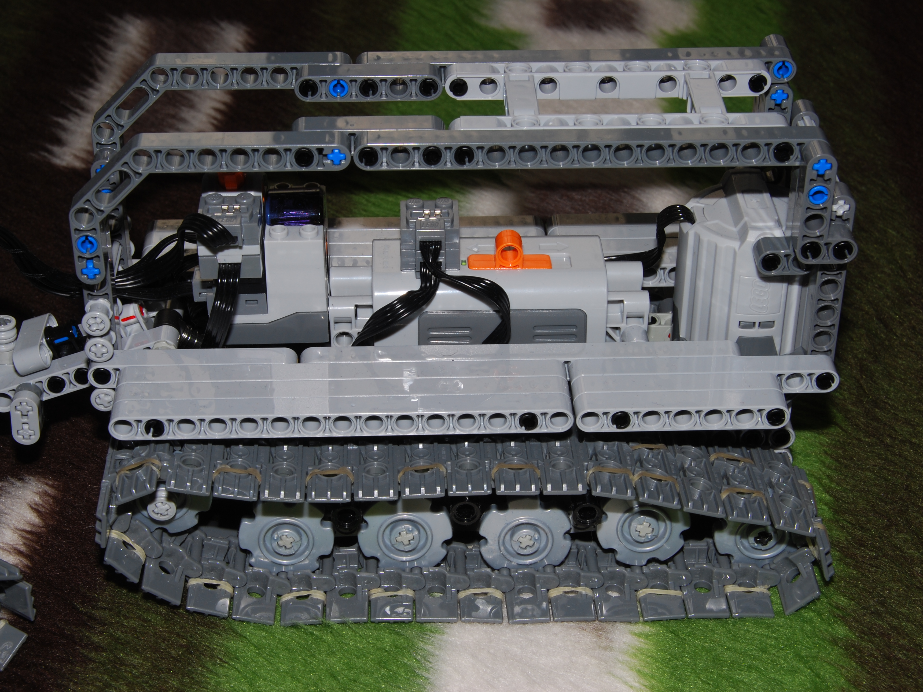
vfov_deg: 18.9
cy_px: 346
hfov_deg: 25.0
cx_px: 457
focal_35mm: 78
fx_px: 2080
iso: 100
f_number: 14
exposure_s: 1/60
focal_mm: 48
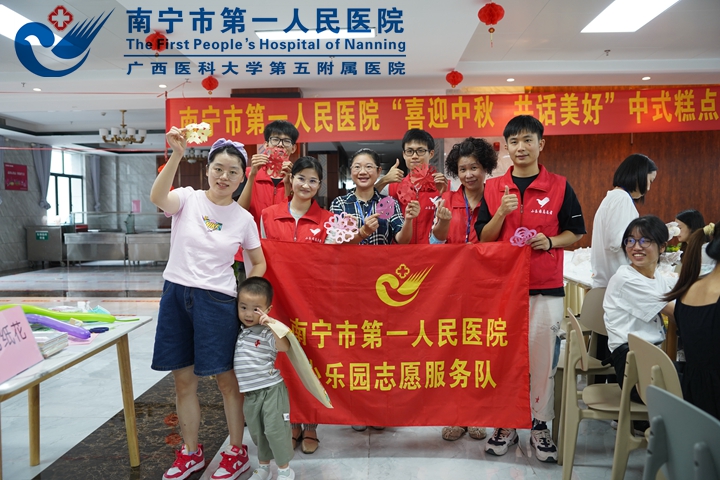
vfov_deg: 46.4
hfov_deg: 65.5
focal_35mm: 28
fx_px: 560
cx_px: 360
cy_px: 240
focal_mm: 28
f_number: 2.8
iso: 800
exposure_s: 1/100
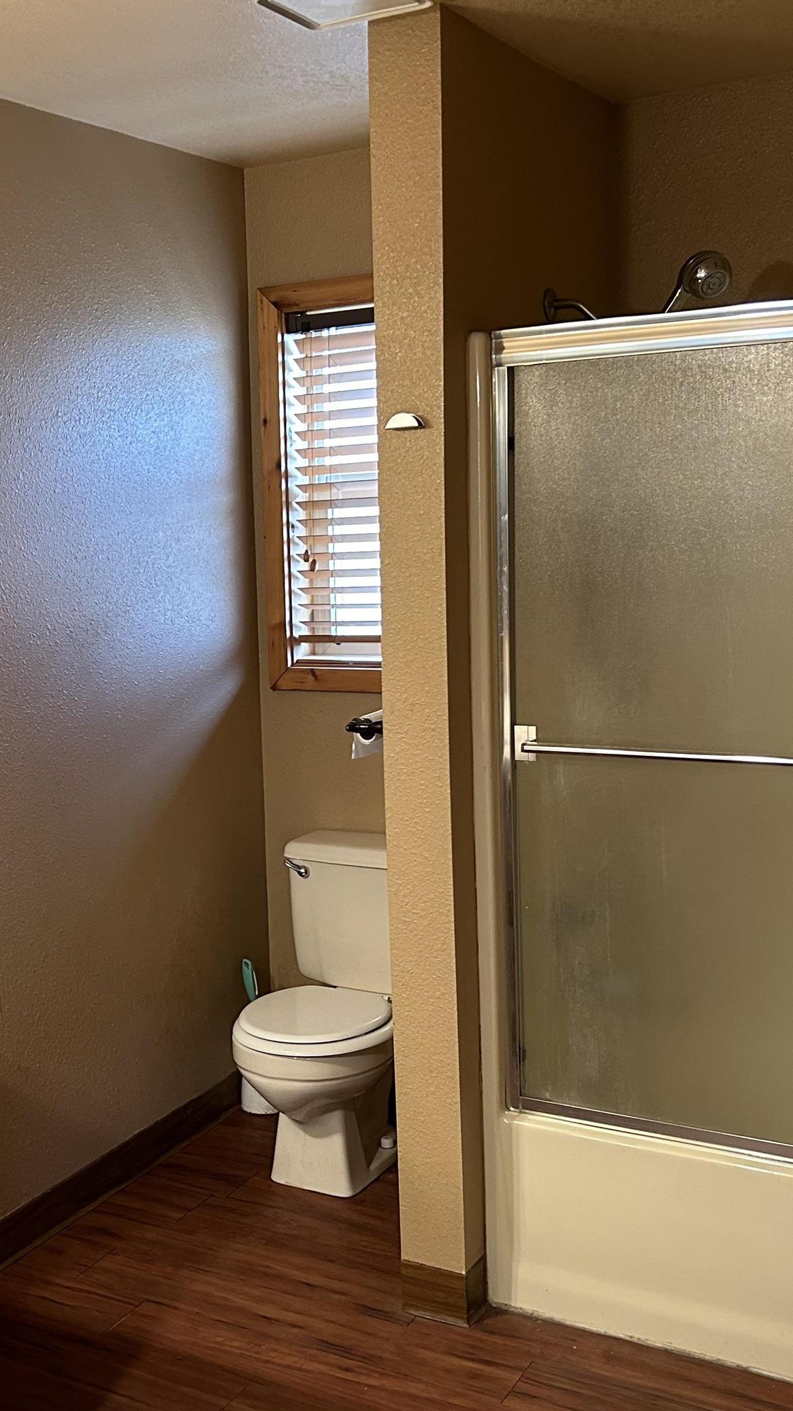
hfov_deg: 27.8
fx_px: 1571
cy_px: 723
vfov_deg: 48.4
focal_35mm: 42
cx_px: 172
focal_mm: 5.7
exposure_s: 1/60
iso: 200
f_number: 1.5
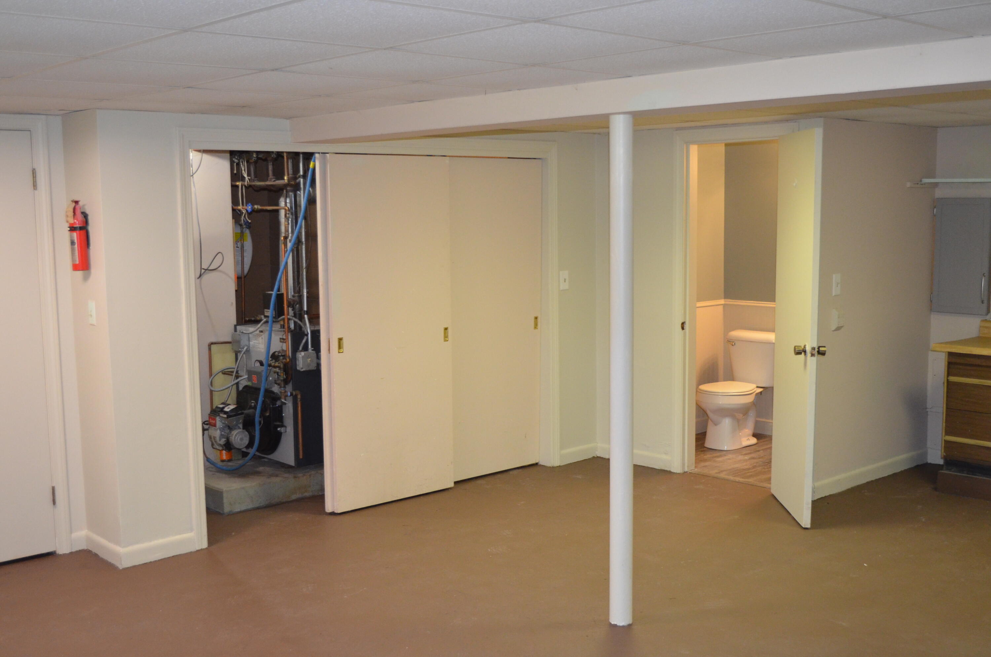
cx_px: 496
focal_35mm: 39
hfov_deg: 49.6
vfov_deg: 34.1
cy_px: 328
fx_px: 1071
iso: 1800
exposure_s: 1/60
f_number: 4.2
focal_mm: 26
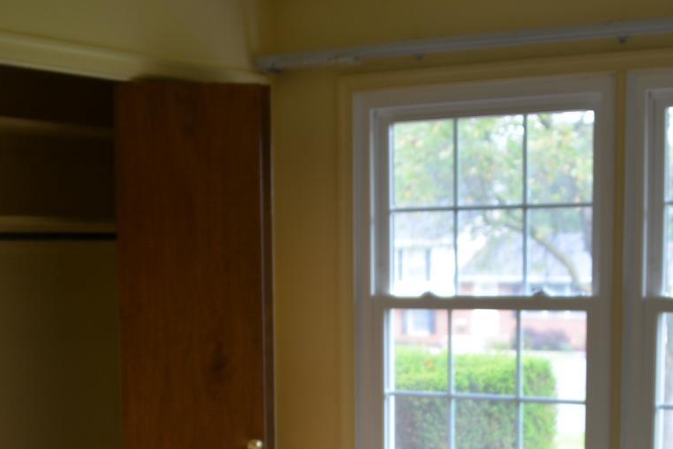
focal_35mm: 75
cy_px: 512
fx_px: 1402
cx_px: 340
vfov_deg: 17.5
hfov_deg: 27.0
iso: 200
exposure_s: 1/50
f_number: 3.5
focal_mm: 28
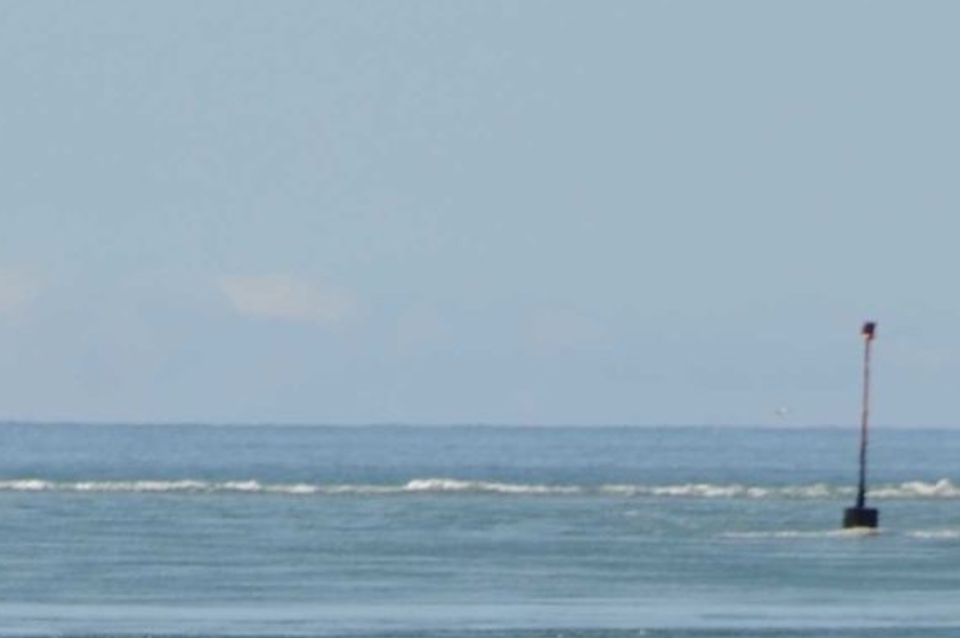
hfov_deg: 1.7
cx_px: 761
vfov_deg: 1.1
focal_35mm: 1213
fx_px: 32318
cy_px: 1305
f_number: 8
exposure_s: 1/1000
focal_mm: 270
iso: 200
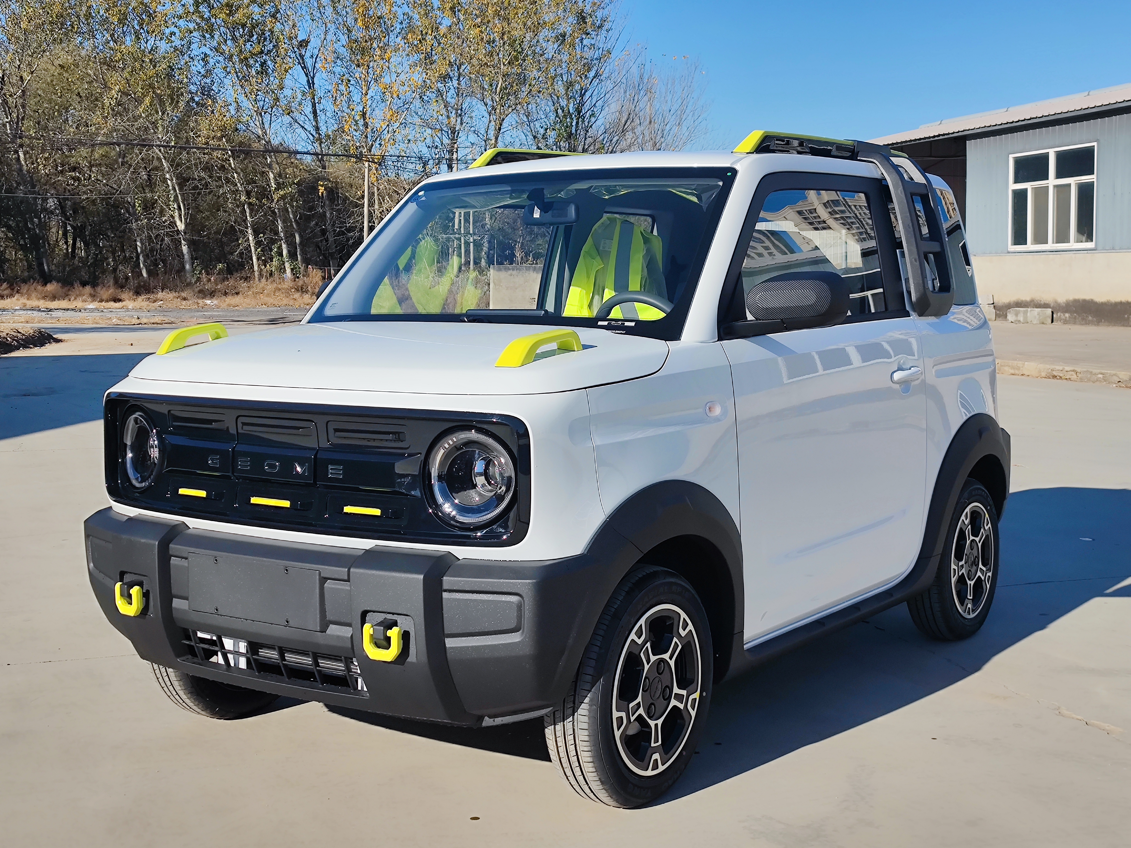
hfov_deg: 49.0
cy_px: 424
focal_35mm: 38
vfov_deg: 37.7
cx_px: 566
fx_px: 1242
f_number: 1.95
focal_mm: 7.59
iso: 51
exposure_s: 1/3714
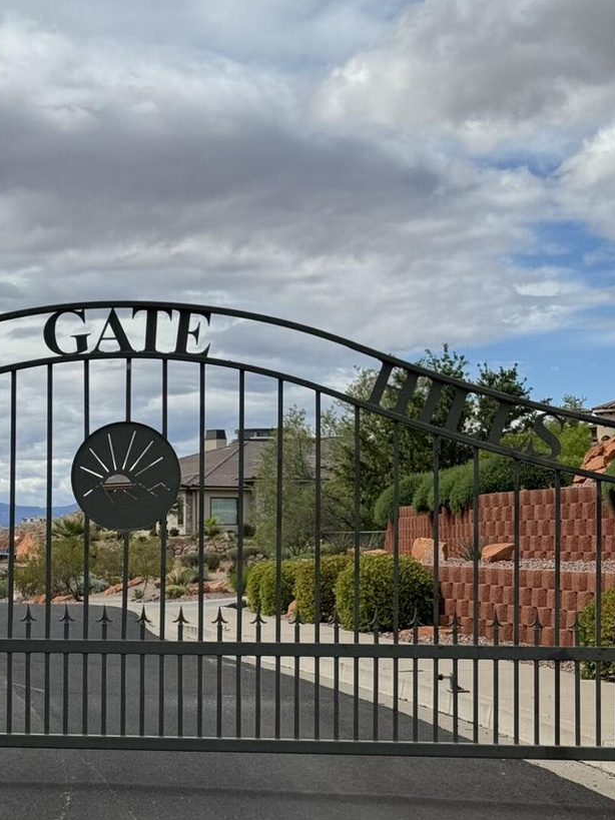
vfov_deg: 21.7
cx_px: 120
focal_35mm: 90
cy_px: 511
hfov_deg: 16.3
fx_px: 2133
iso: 64
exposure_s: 1/7092
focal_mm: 6.76
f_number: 1.78
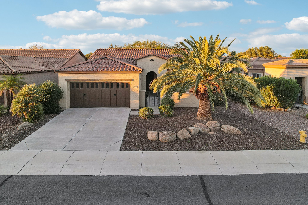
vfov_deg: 57.2
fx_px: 188
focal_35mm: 22
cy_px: 102
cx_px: 154
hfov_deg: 78.6
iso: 100
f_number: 2.8
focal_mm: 8.4
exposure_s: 1/20
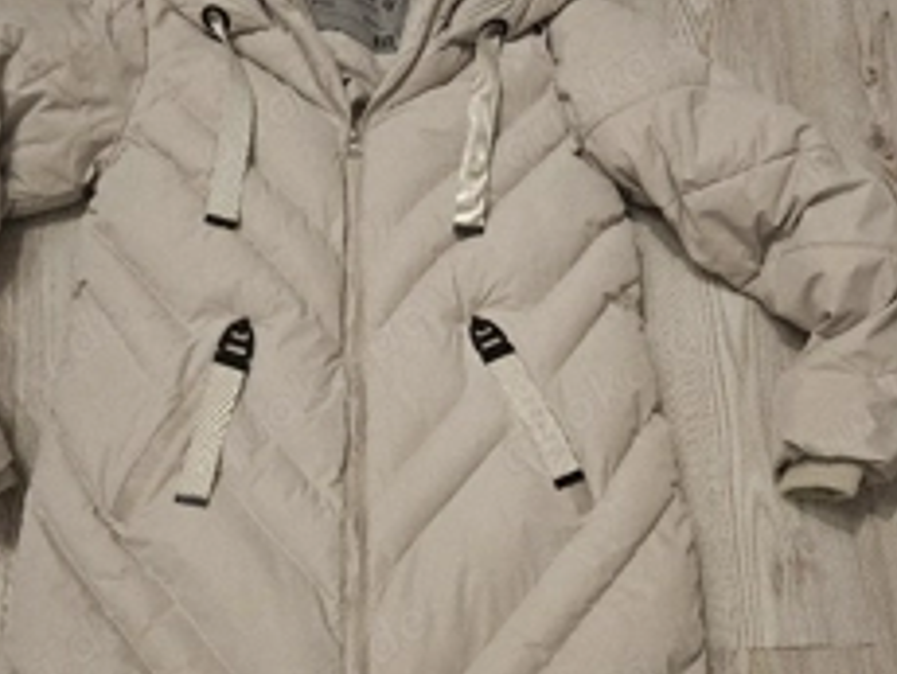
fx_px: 1038
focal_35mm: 40
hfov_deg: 46.7
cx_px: 398
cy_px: 429
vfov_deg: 35.8
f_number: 1.8
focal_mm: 5.4
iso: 640
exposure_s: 1/50.3
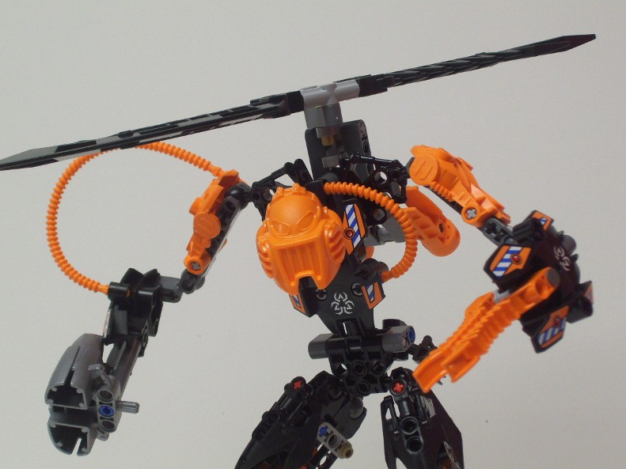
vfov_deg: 16.8
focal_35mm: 88
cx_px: 310
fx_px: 1591
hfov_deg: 22.3
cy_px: 236
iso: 160
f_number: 4.3
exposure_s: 1/30
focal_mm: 14.3
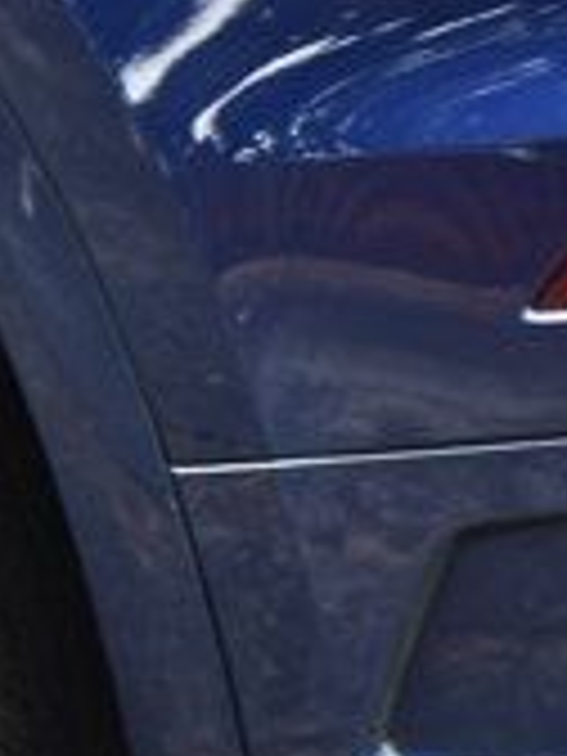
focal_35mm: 716
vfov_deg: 2.8
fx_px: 15637
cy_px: 808
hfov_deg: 2.1
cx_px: -801
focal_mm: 130
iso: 900
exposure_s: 1/125
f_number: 4.8
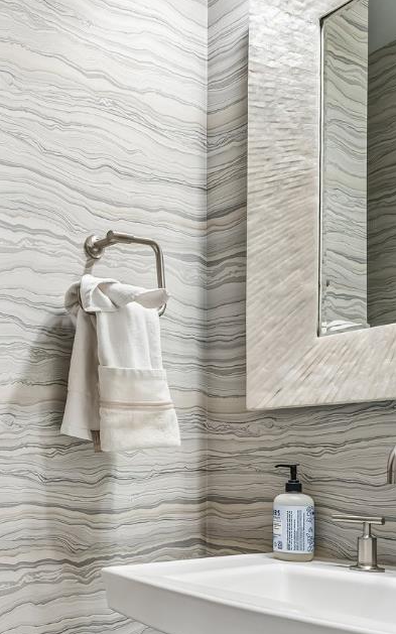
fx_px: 587
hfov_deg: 32.3
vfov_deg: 53.3
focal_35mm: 34
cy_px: 497
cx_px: -52
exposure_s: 1/2
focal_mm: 14
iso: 100
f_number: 8
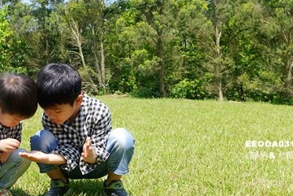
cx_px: 79
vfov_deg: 21.6
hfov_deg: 31.4
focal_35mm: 63
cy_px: 114
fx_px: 513
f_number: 3.2
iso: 125
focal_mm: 12.81
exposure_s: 1/800
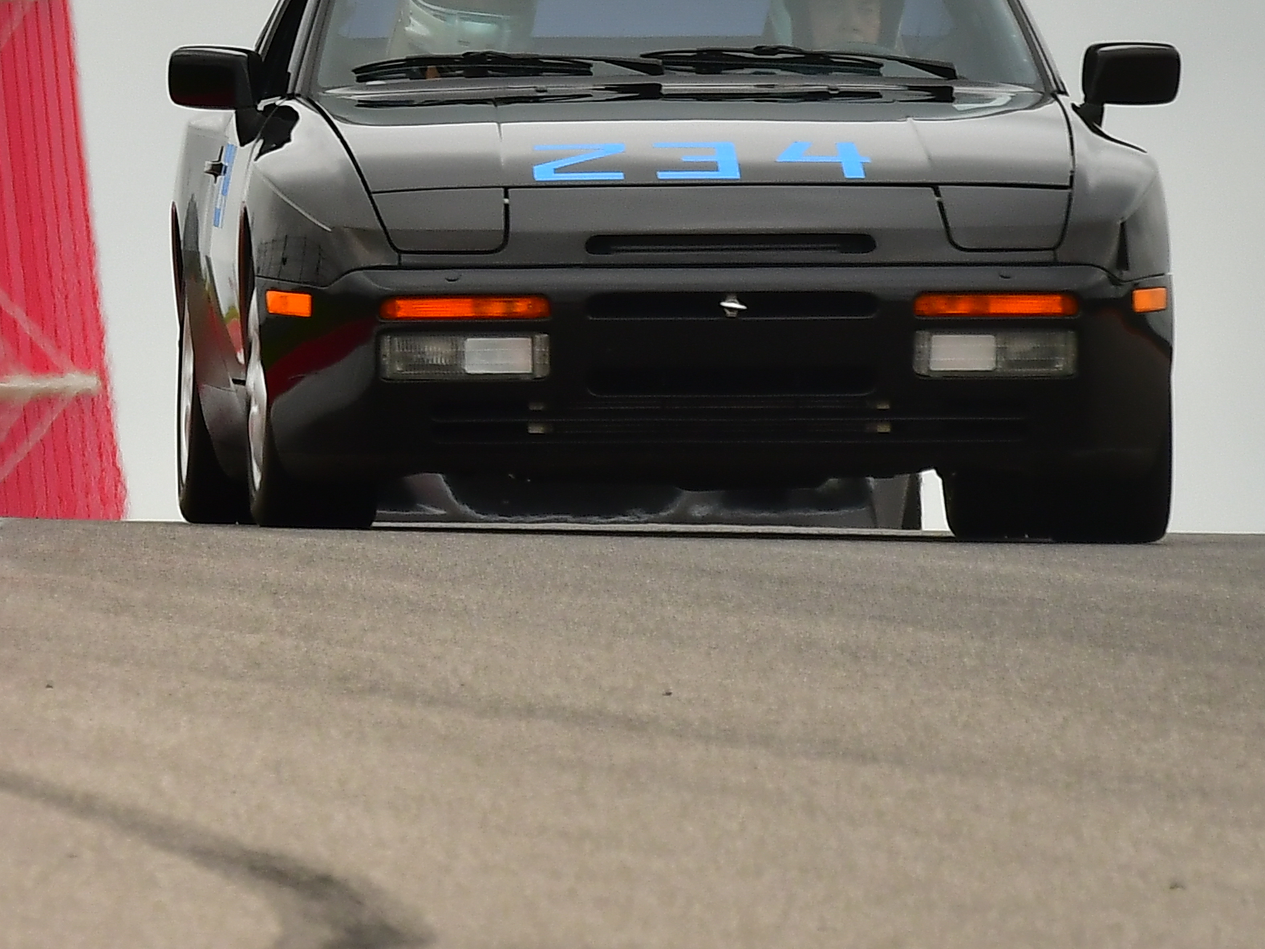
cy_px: -139
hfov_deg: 1.2
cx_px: -257
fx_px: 61398
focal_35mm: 1680
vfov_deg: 0.9
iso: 320
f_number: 8
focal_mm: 330
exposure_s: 1/250
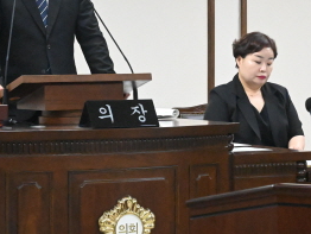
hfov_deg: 12.7
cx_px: 46
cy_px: 54
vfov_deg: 9.6
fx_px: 1385
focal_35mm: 154
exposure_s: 1/1000
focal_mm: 70
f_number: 7.1
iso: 32000
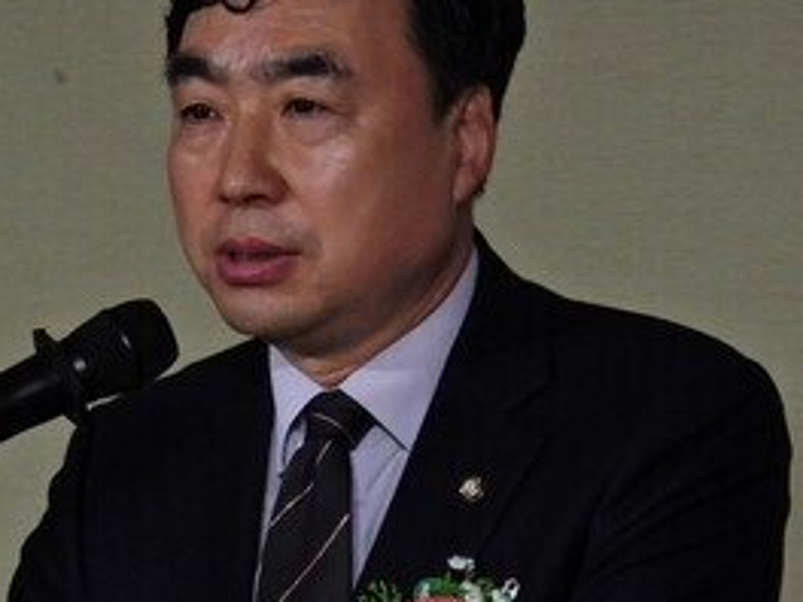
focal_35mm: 590
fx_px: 13686
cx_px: 70
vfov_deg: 2.5
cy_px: 368
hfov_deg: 3.4
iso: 400
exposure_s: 1/40
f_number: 4.5
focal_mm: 46.4
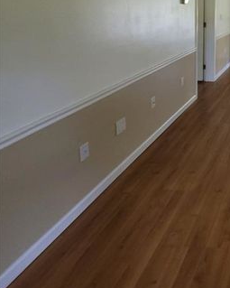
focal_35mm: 28
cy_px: 61
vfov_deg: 58.0
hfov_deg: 33.3
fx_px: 238
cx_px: 314
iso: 400
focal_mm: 2.2
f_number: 2.2
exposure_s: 1/60
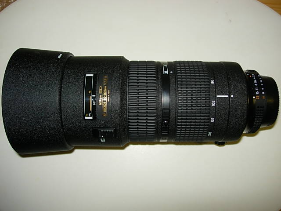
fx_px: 308
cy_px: 106
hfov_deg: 49.0
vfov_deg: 37.7
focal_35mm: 38
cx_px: 140
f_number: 2.8
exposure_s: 1/64
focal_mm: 7.8
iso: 79
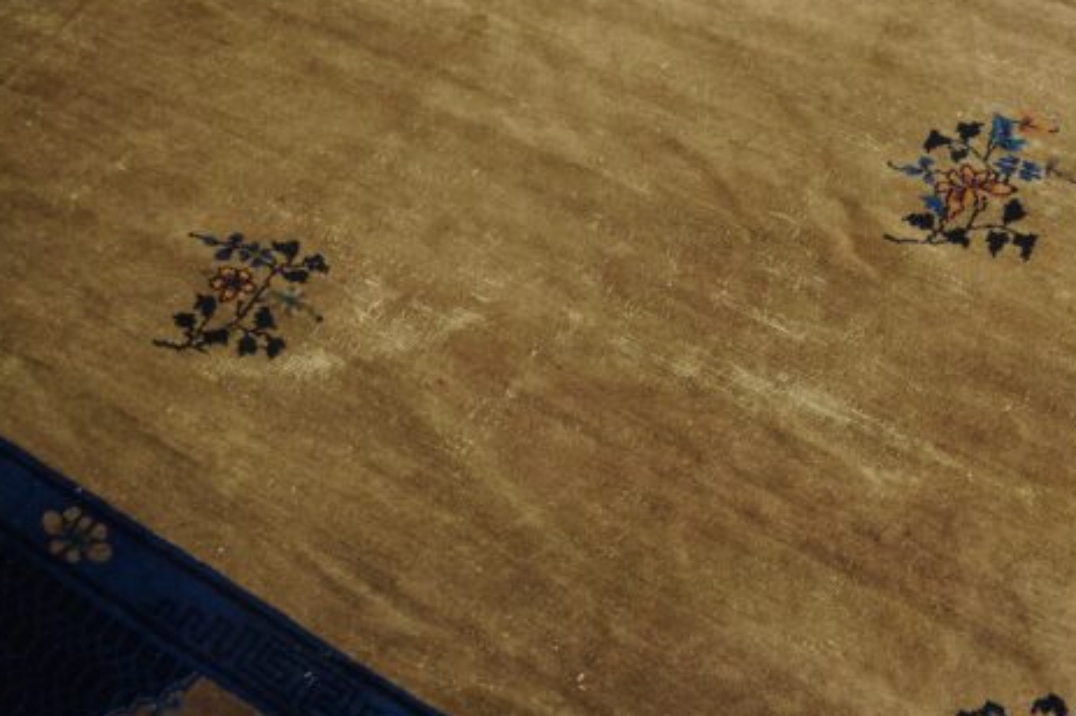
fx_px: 1045
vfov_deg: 37.7
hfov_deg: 53.7
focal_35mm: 35
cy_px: 299
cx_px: 686
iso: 800
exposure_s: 1/60
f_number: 4
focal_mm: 18
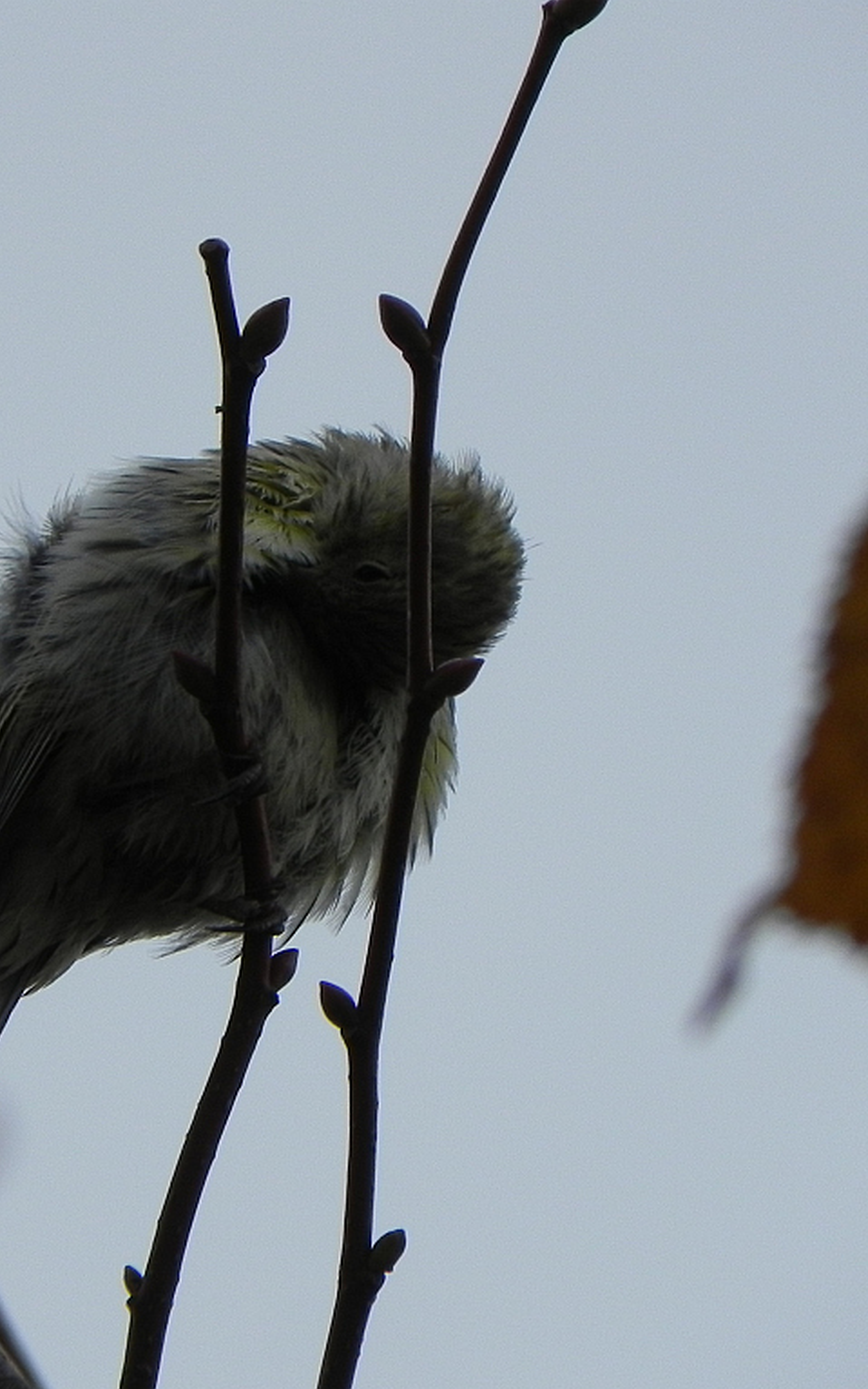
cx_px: 290
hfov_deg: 1.4
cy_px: 694
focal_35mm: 961
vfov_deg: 2.2
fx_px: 36360
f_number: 7.1
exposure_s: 1/412
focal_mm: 120
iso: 160
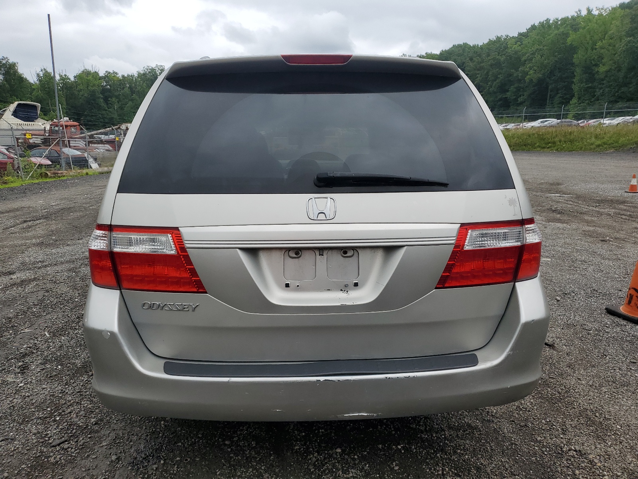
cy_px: 240
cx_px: 319
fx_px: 479
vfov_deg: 53.1
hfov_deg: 67.3
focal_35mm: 26
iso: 50
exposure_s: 1/2500
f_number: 1.5
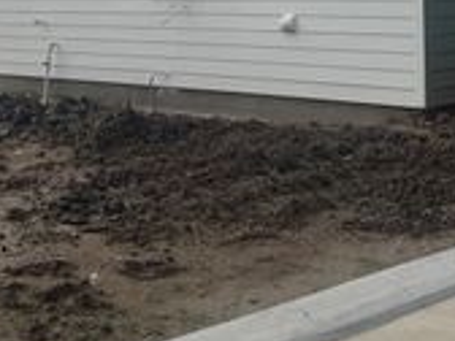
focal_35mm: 85
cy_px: -237
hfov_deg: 22.8
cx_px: 341
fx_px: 1117
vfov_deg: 15.4
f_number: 1.78
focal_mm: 6.76
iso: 80
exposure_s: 1/12346
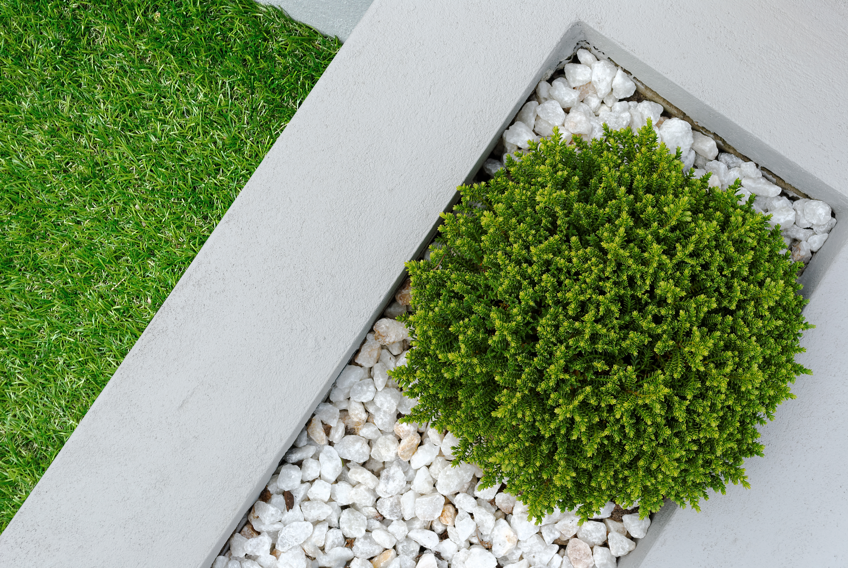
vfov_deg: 28.2
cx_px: 424
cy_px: 284
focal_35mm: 48
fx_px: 1132
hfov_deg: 41.1
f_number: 9
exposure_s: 1/100
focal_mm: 32
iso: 100
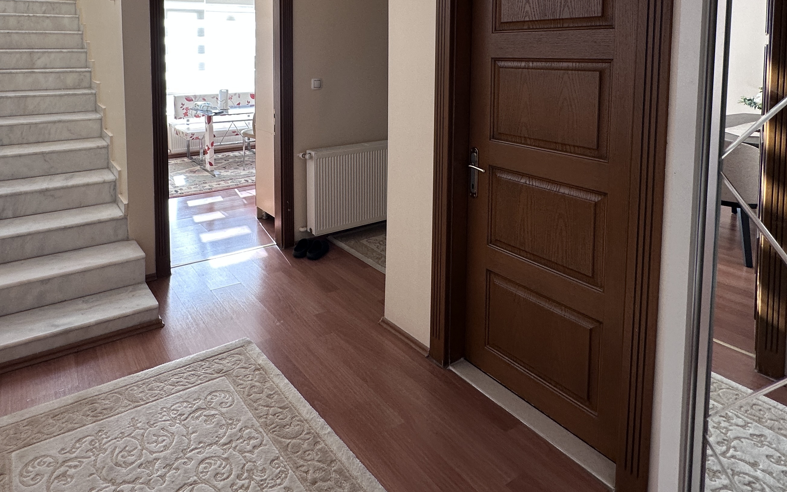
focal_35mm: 23
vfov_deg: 49.2
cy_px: 82
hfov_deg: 75.8
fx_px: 493
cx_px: 295
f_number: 2.2
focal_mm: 2.22
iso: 80
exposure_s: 1/99
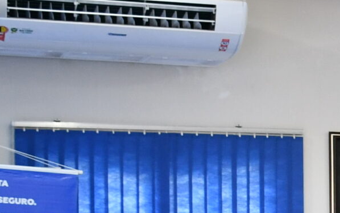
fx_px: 1455
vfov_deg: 8.2
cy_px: 320
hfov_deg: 12.4
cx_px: 574
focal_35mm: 157
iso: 640
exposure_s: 1/160
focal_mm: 18
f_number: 3.5
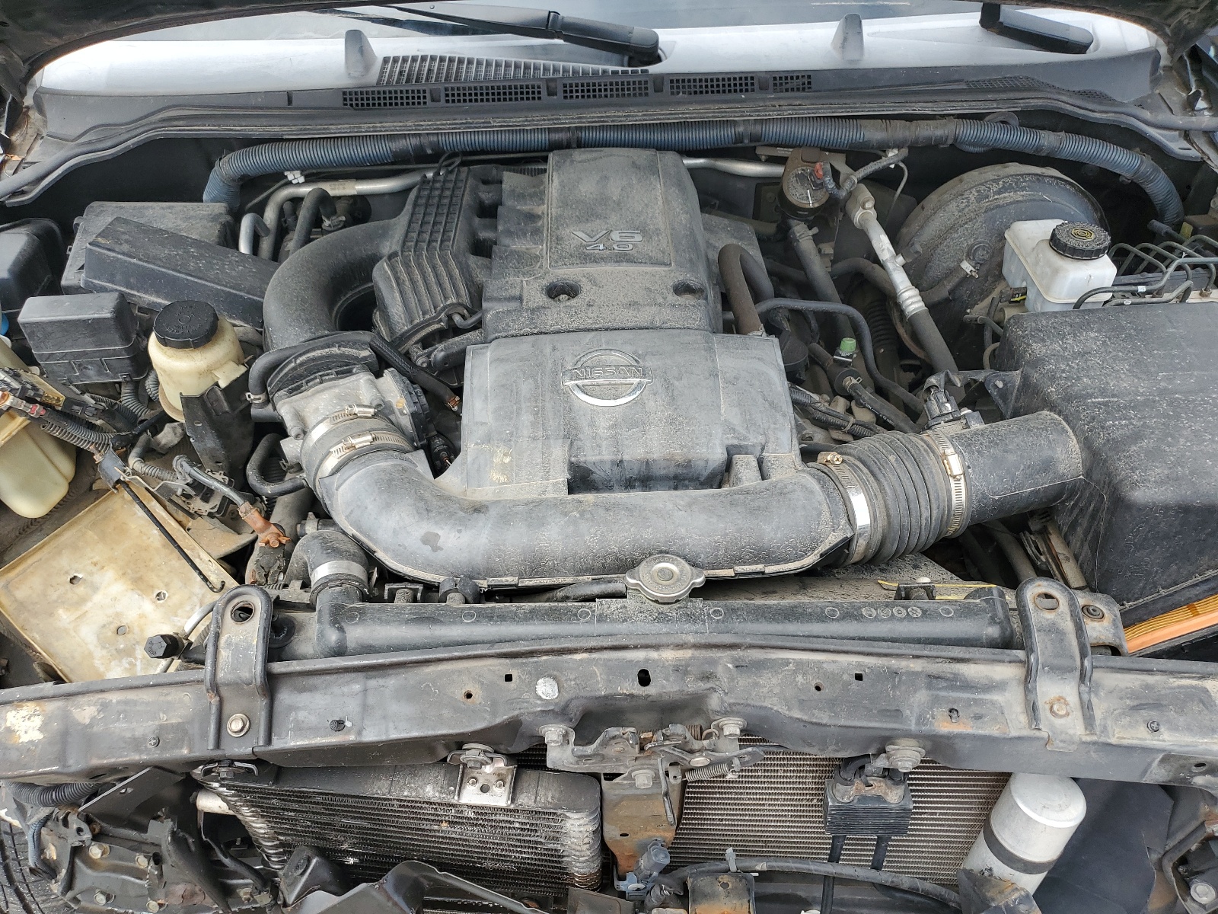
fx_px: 915
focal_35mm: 26
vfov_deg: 53.1
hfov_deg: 67.3
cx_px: 609
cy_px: 457
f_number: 1.5
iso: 50
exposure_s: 1/833
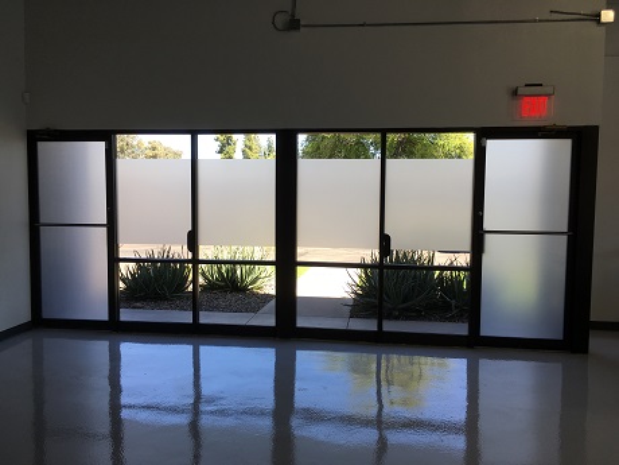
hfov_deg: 61.7
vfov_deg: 48.2
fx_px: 519
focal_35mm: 29
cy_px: 232
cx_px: 310
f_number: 2.2
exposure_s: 1/130
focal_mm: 4.15
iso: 25
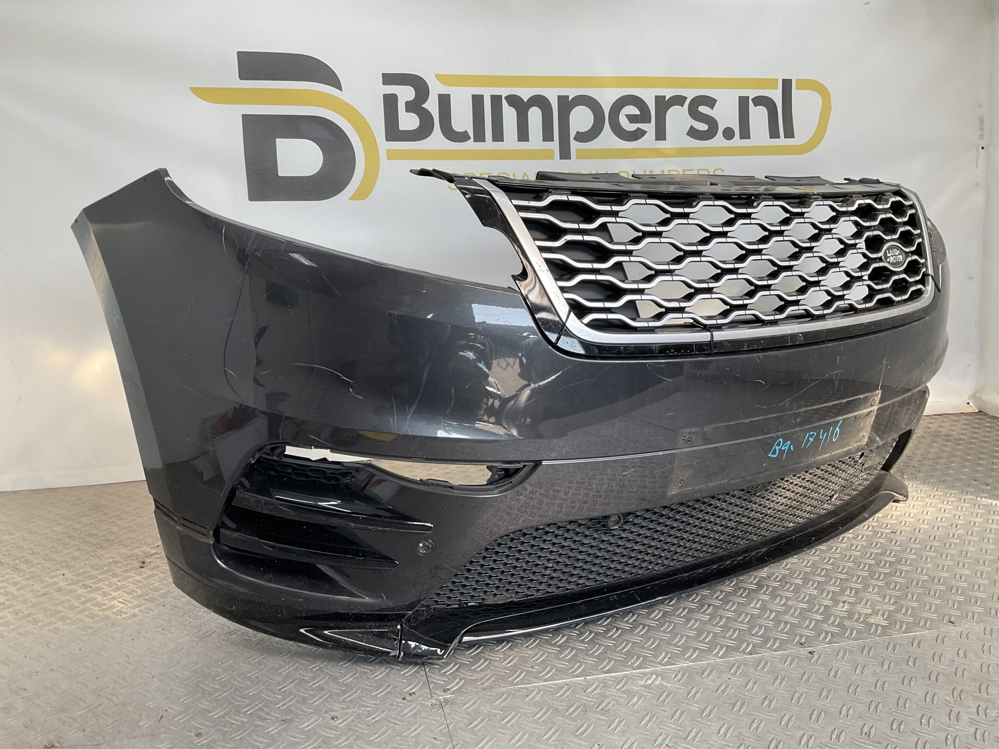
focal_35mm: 29
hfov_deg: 61.7
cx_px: 500
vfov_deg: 48.2
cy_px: 374
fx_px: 837
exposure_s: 1/162
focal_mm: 3
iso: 16
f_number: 1.8
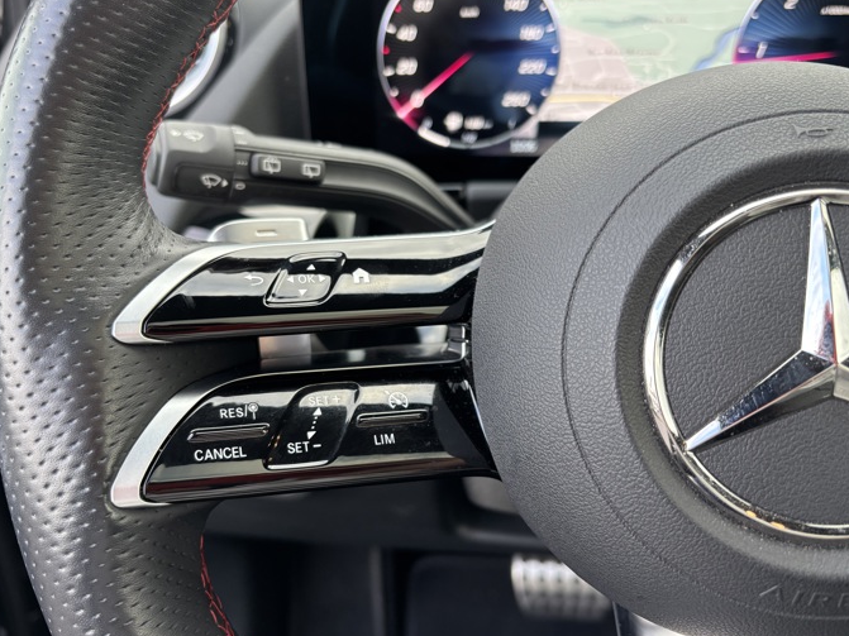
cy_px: 303
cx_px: 399
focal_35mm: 31
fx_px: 760
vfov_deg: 45.4
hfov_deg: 58.3
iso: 125
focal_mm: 5.96
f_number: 1.6
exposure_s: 1/120
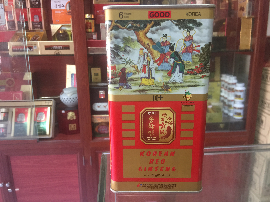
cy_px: 101
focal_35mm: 29
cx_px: 135
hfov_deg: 61.7
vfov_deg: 48.2
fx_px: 226
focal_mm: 4.15
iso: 64
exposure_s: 1/17
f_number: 2.2
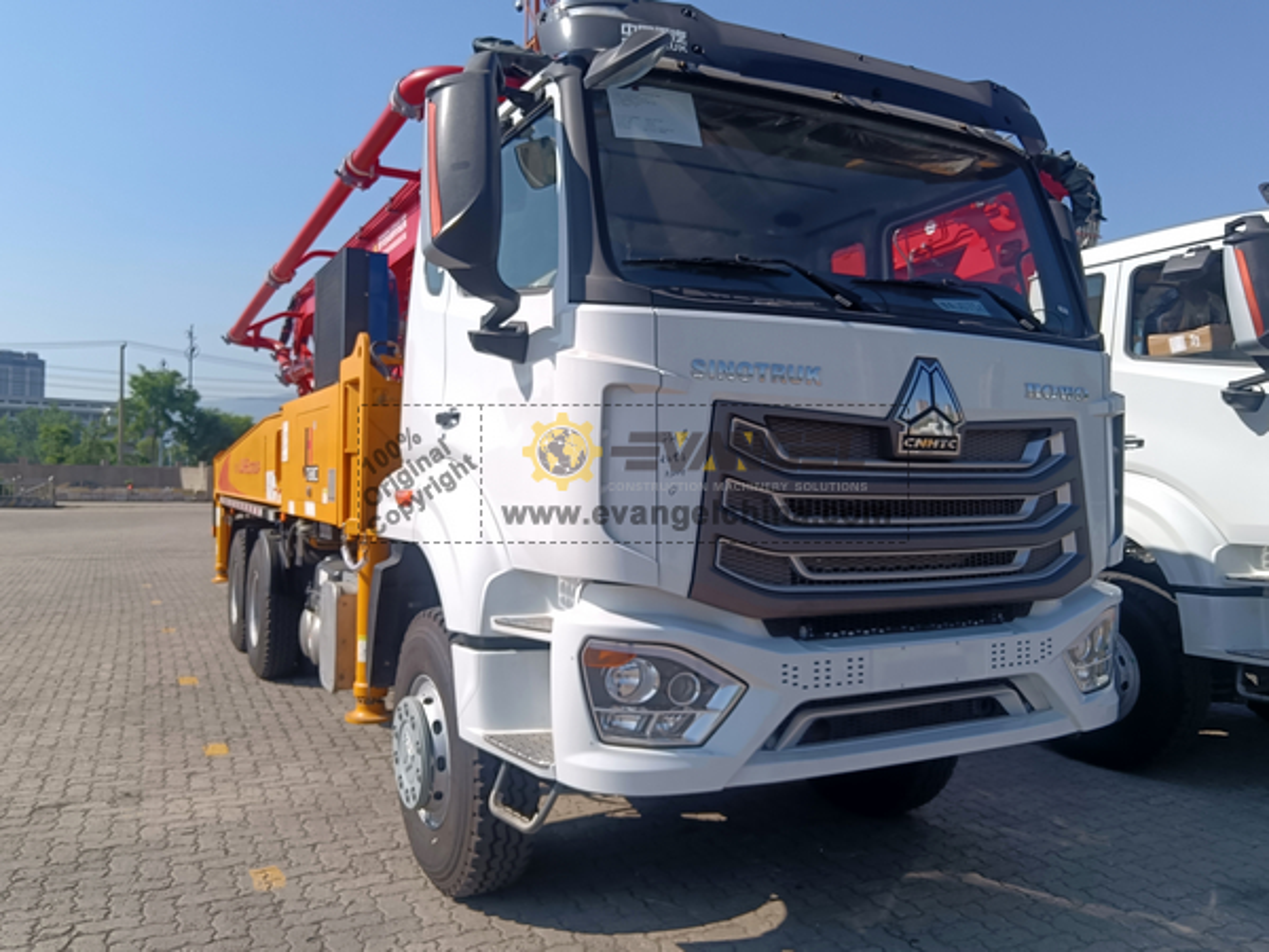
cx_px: 634
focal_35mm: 27
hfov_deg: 65.3
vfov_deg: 51.4
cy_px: 476
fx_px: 990
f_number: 1.9
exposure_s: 1/1264
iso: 102
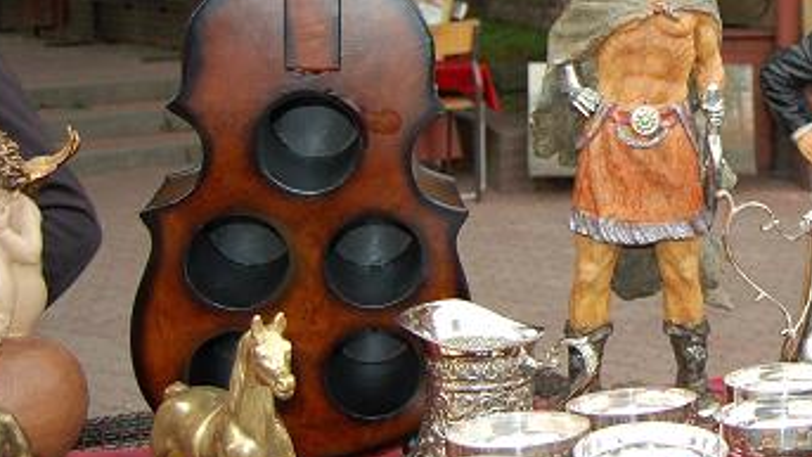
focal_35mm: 62
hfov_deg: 30.8
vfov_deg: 19.2
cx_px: 855
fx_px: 1335
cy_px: 97
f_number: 4
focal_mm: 18
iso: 400
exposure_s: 1/500
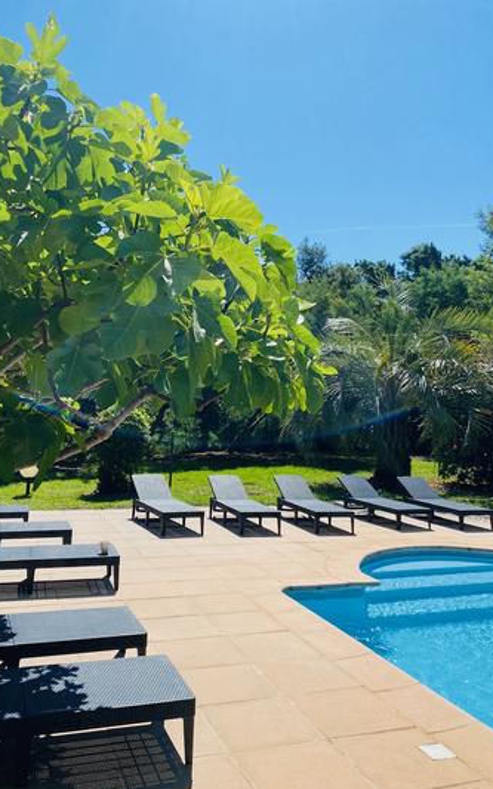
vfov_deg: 61.2
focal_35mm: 31
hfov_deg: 40.5
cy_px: 372
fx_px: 667
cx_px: 209
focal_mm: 4.25
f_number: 1.8
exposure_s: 1/3401
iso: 32
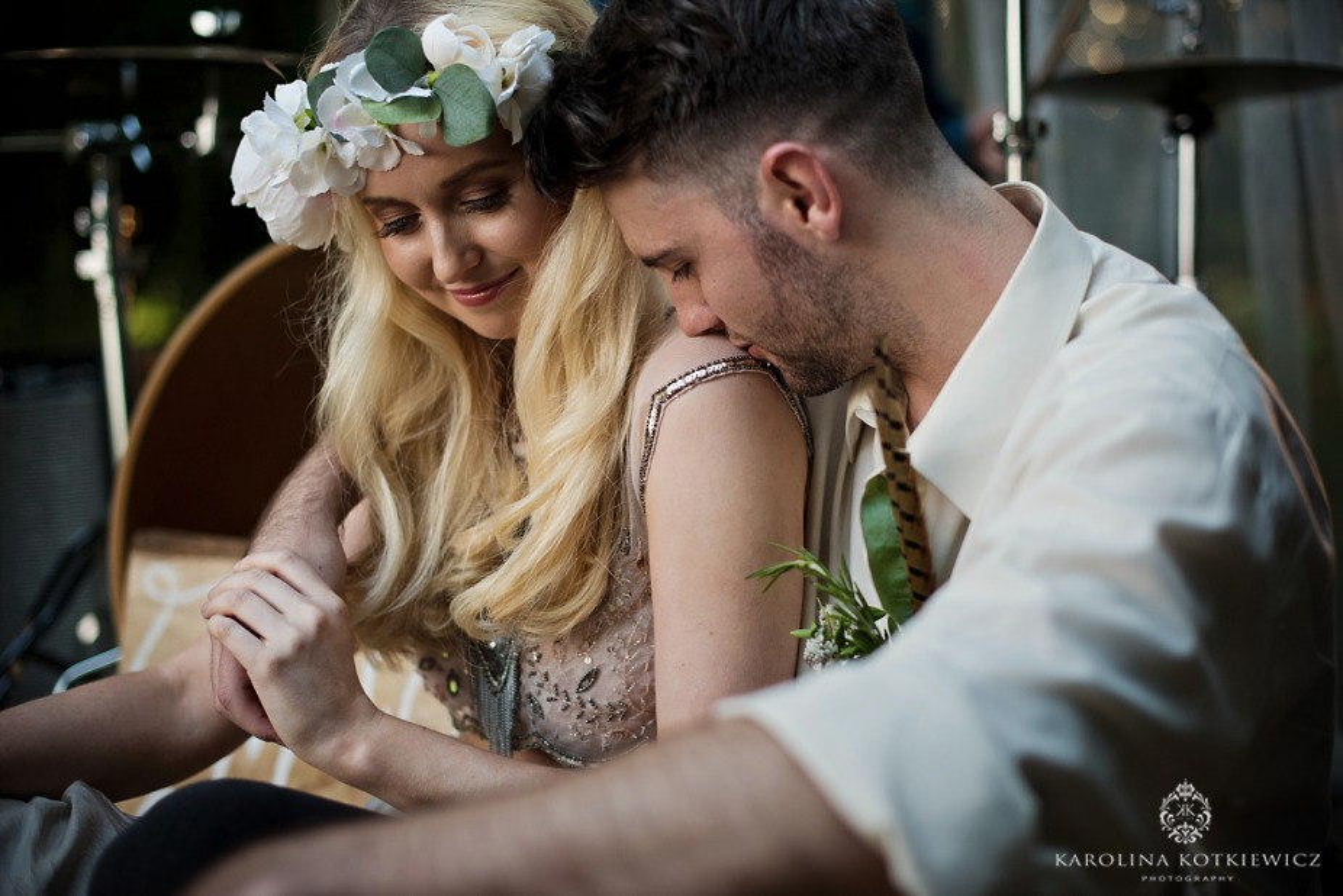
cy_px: 448
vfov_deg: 27.0
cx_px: 672
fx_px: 1866
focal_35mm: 50
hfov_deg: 39.6
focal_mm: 50
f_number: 2.2
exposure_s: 1/250
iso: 1600
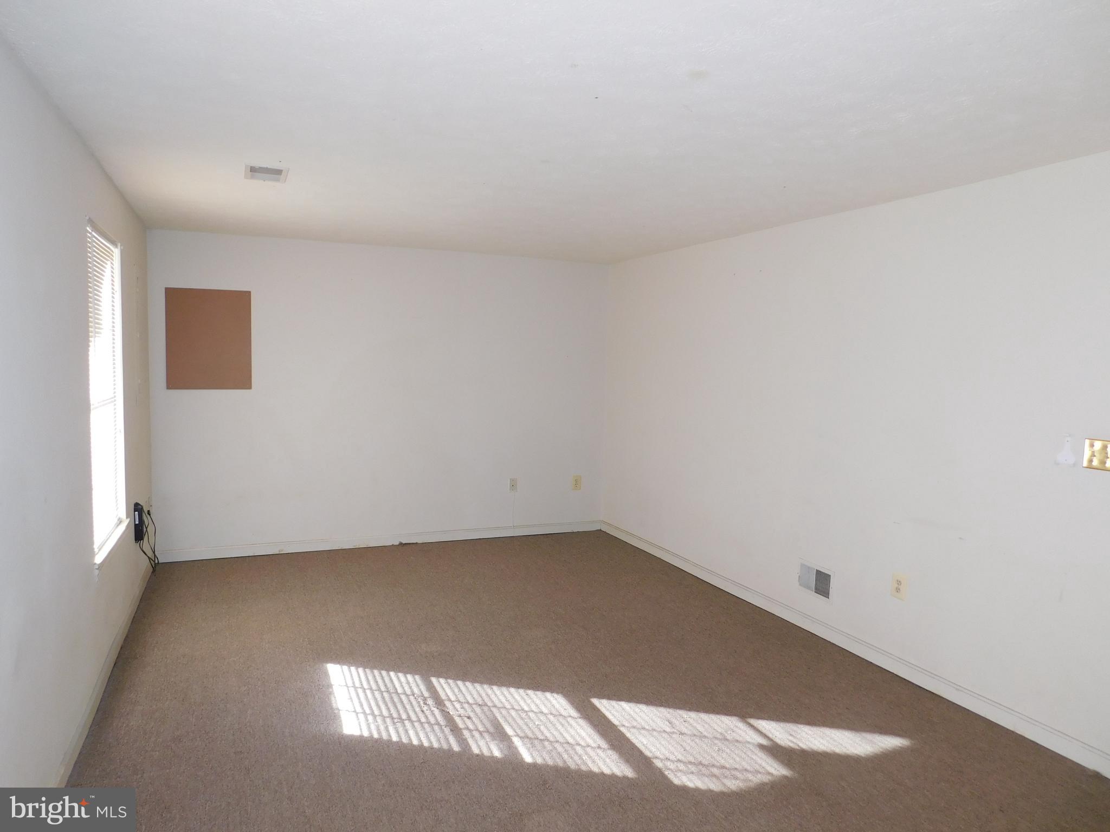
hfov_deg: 73.9
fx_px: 738
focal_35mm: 23
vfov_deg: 58.9
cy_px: 416
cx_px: 555
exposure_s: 1/30
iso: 125
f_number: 3
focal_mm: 4
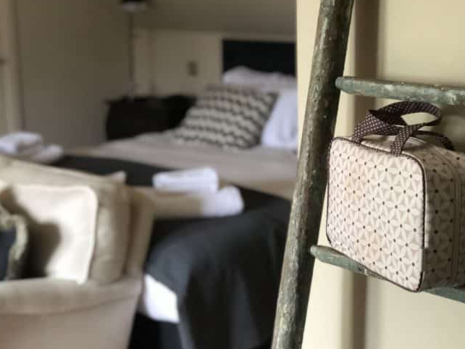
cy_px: 163
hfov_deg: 27.4
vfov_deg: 20.7
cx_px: 250
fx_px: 954
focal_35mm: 71
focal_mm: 6.6
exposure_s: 1/50
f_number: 2.8
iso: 1250
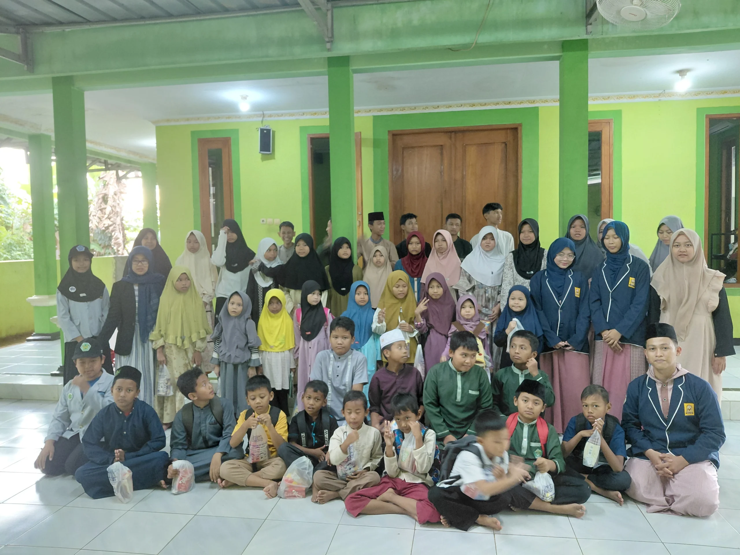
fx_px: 534
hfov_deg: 69.4
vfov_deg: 54.9
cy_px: 278
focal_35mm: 25
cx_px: 370
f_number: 1.8
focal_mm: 4.69
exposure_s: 1/33.4
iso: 320
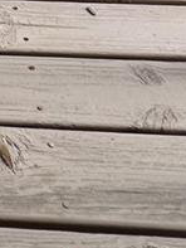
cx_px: -119
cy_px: -329
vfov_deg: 15.4
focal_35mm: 79
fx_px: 565
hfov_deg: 16.5
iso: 32
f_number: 1.8
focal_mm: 1.57
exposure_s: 1/169
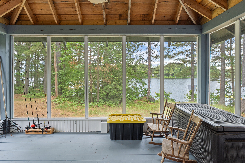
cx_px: 122
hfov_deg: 82.0
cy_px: 82
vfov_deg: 60.2
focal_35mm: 21
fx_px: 141
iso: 200
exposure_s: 1/4
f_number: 7.1
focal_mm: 20.7
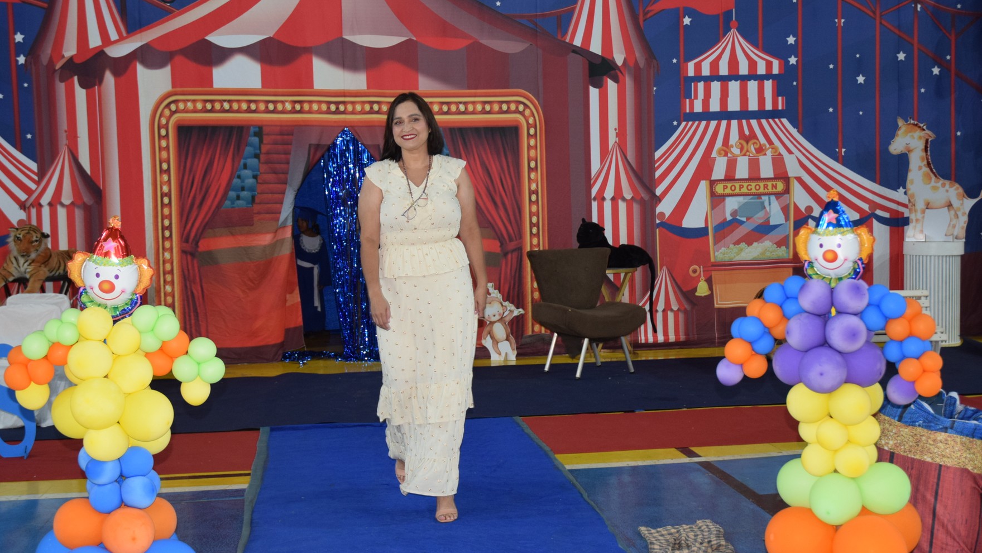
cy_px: 263
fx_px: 1212
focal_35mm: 47
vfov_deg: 25.7
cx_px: 500
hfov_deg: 44.1
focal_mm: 29
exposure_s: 1/60
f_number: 3.8
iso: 1100
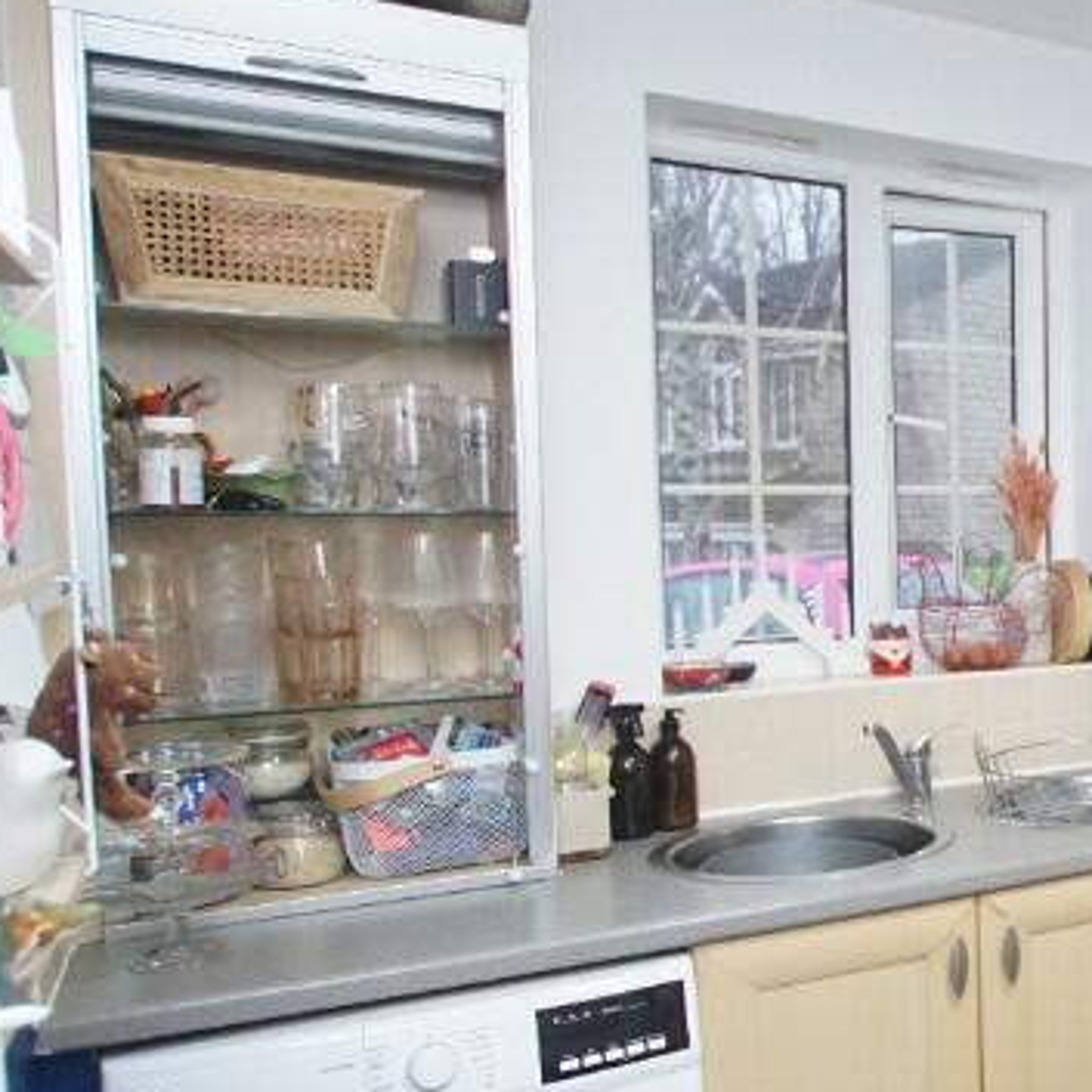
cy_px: 769
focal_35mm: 37
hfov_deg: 34.2
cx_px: 1367
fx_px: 1321
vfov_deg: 44.0
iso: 2000
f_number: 3.5
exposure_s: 1/160
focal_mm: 10
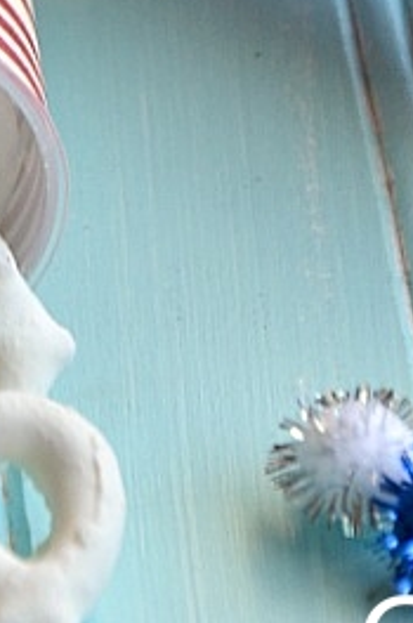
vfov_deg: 4.3
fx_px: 8309
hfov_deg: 2.8
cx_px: 1
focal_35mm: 481
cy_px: -131
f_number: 5.6
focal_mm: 98
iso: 500
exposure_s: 1/60
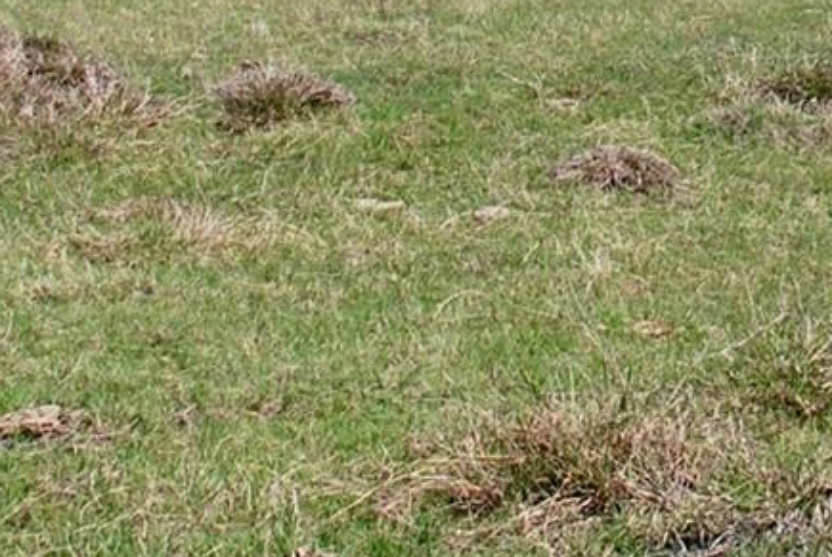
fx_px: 2938
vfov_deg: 10.1
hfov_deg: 15.8
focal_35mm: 127
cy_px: -513
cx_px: 817
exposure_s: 1/250
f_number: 9
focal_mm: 18
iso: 100
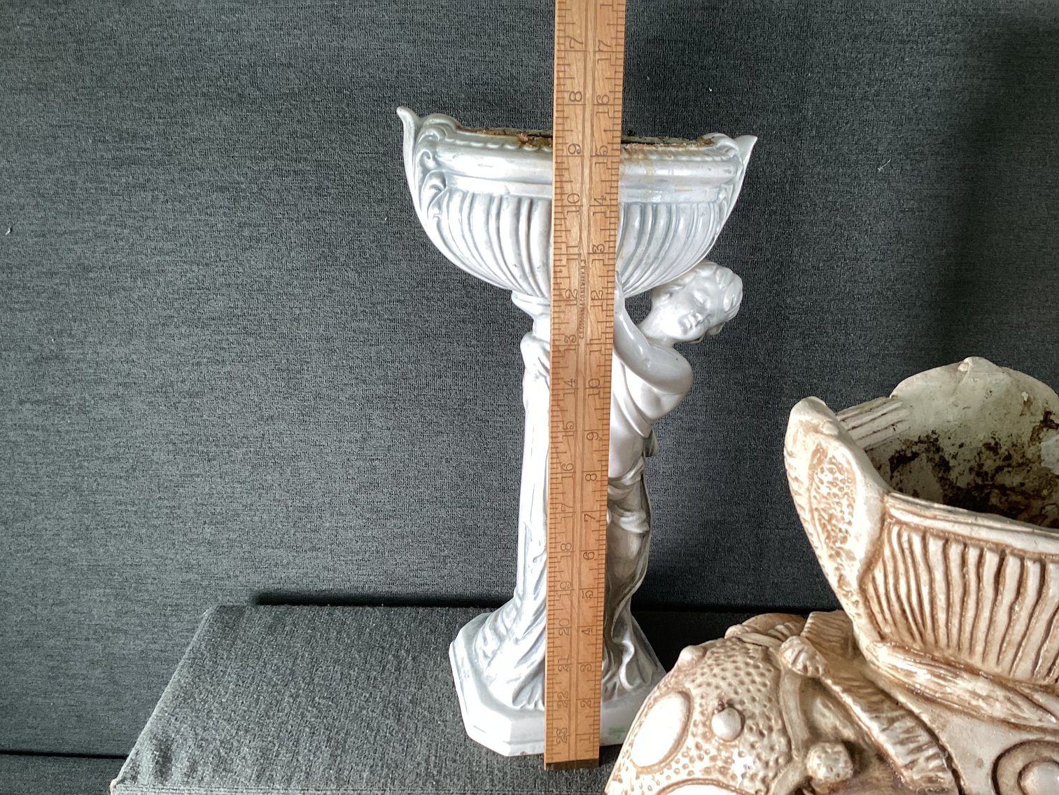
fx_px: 948
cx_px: 530
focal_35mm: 31
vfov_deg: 45.4
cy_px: 398
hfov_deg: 58.3
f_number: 2.4
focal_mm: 3.3
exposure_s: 1/60
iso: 80
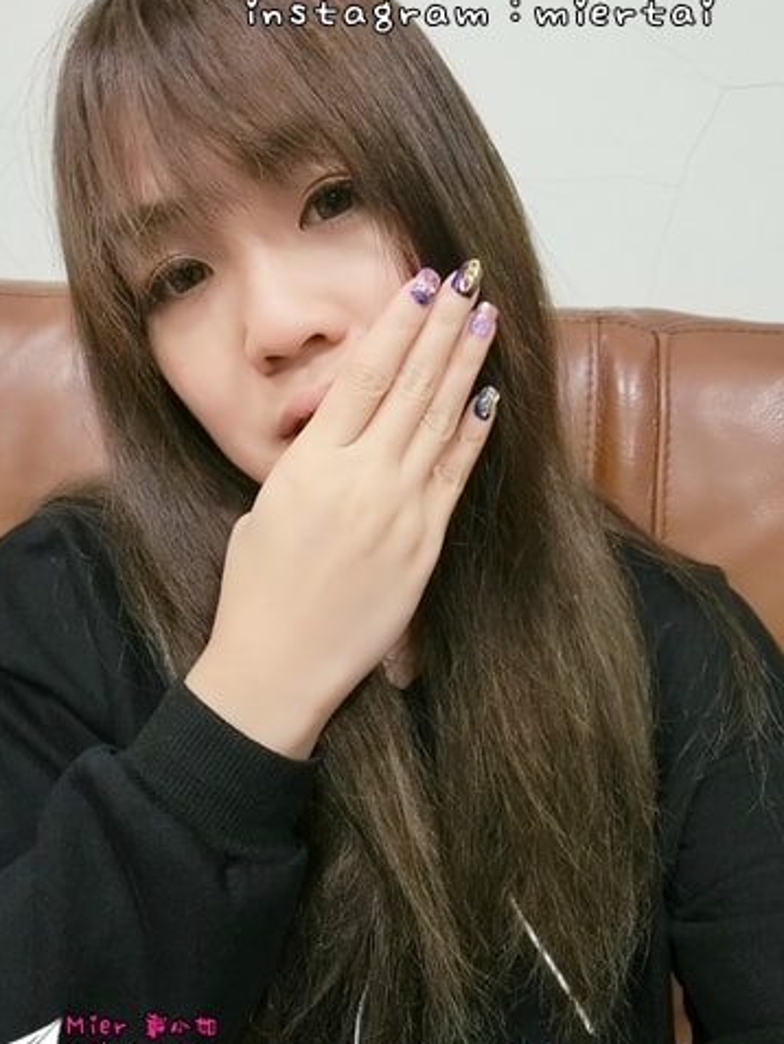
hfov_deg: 61.1
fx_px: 664
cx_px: 389
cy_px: 536
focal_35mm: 22
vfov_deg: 76.4
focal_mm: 4.58
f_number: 2.8
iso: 500
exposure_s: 1/20
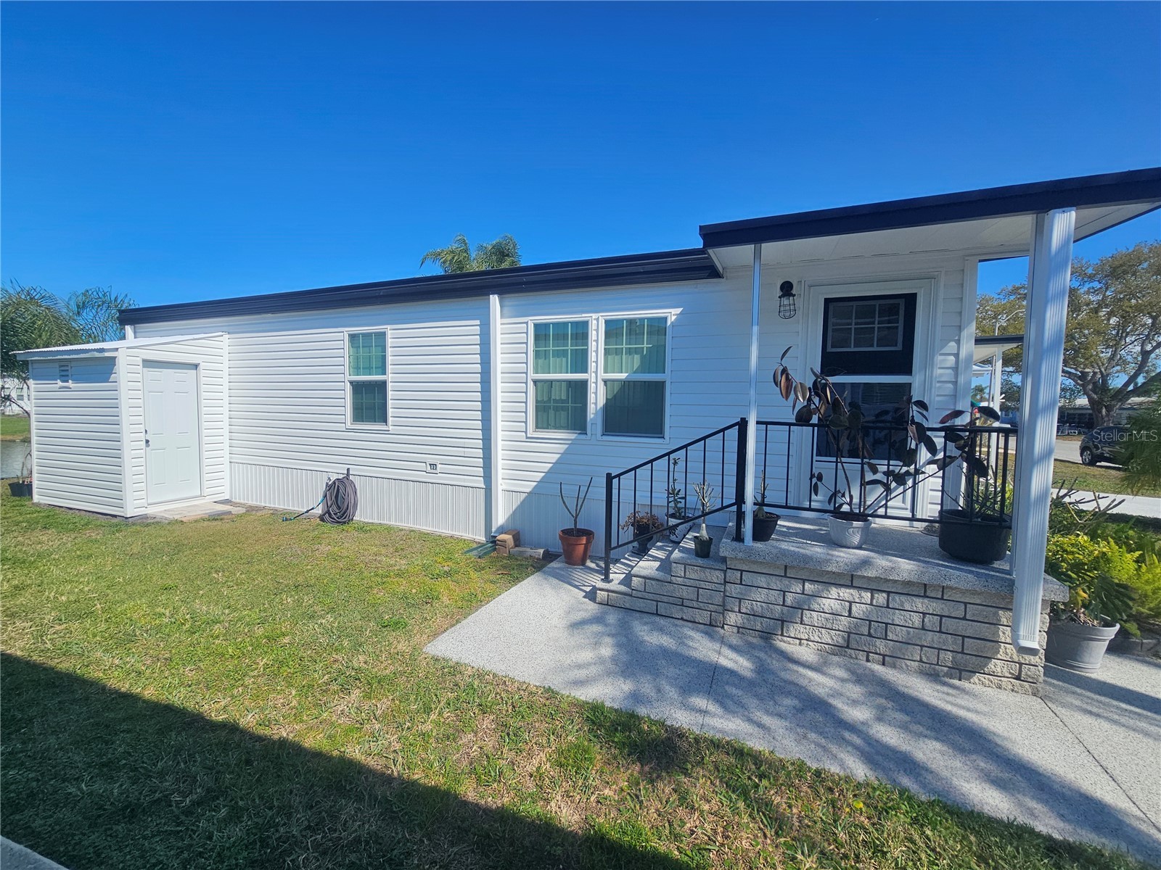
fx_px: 436
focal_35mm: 13
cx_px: 580
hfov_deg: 106.2
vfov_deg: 89.9
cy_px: 435
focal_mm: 2.2
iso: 50
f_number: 2.2
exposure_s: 1/3229
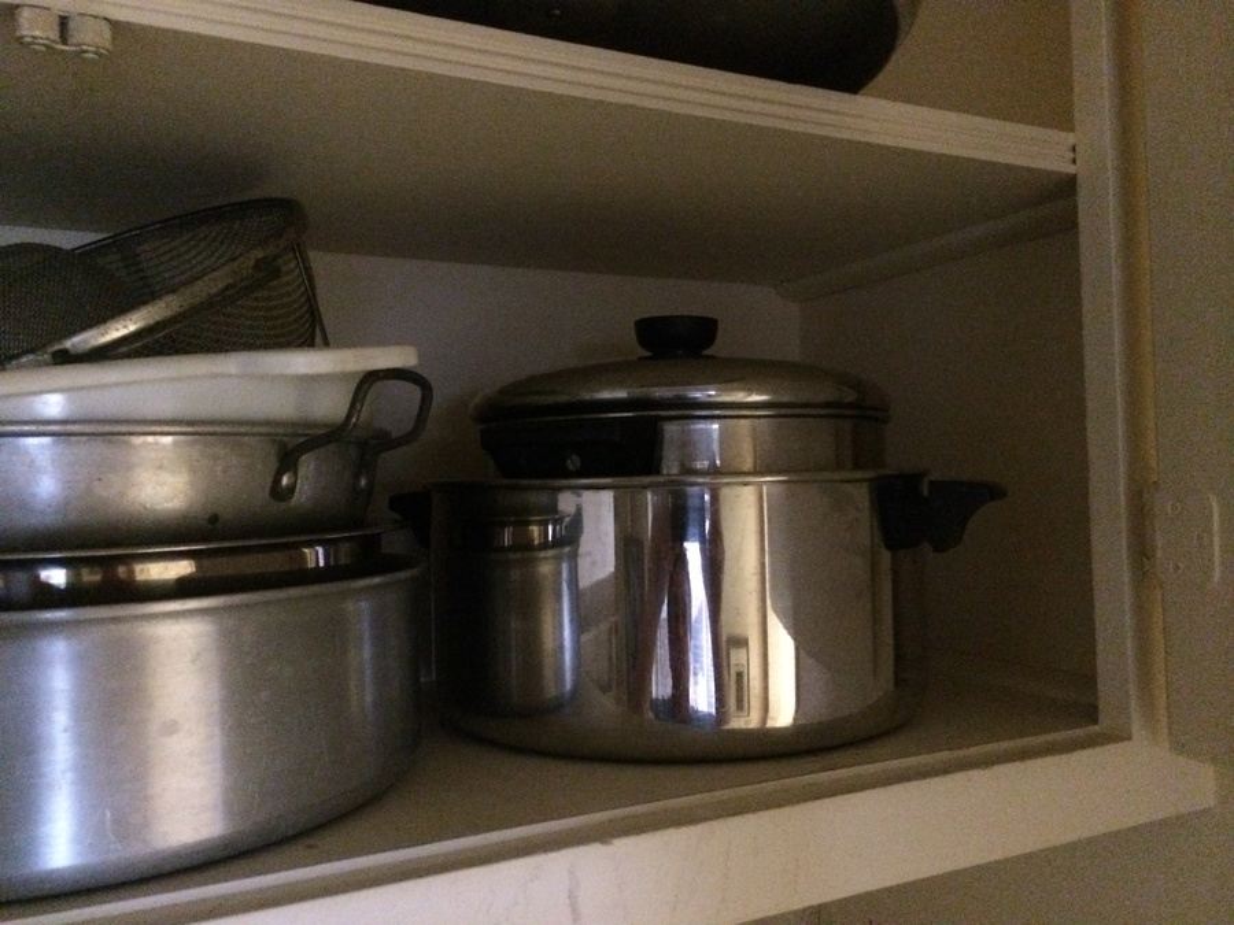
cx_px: 617
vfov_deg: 46.8
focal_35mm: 30
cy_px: 462
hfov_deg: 60.0
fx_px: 1069
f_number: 2.2
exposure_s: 1/15
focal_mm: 4.12
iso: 800
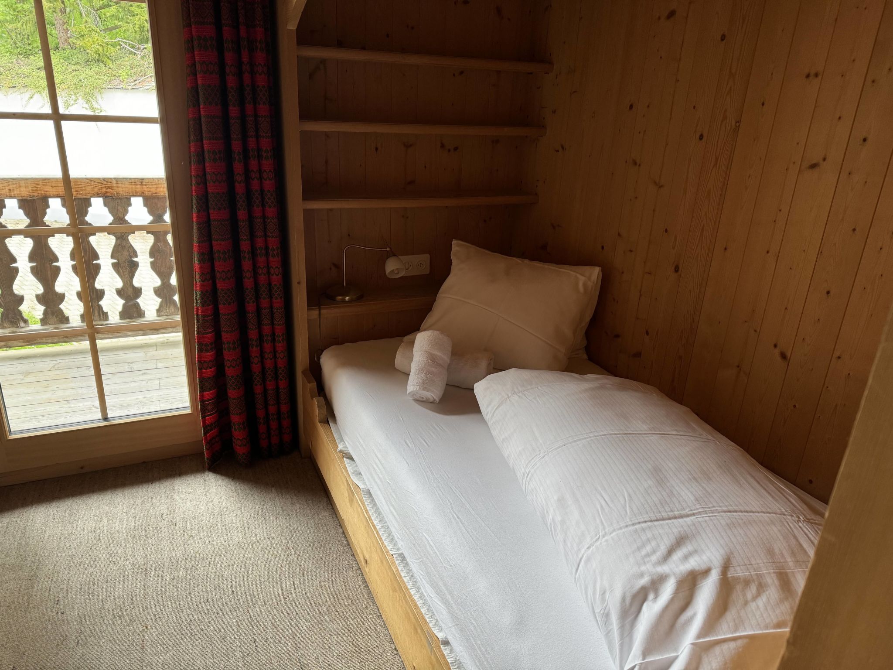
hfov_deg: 71.6
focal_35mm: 24
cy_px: 335
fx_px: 619
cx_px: 446
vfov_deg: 56.8
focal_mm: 6.76
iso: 200
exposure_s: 1/70
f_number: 1.78
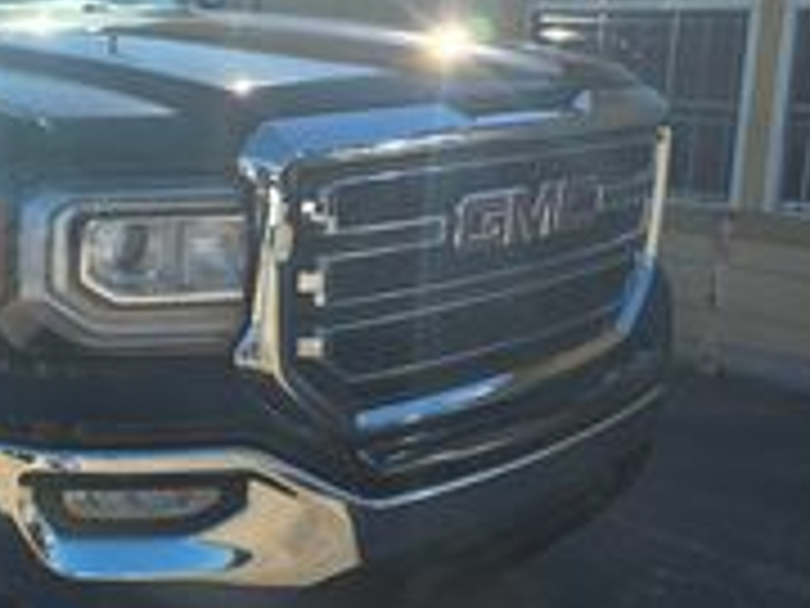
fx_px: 1193
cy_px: 225
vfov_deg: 28.4
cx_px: -27
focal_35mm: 51
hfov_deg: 33.7
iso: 12
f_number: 1.7
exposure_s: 1/732
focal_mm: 6.3
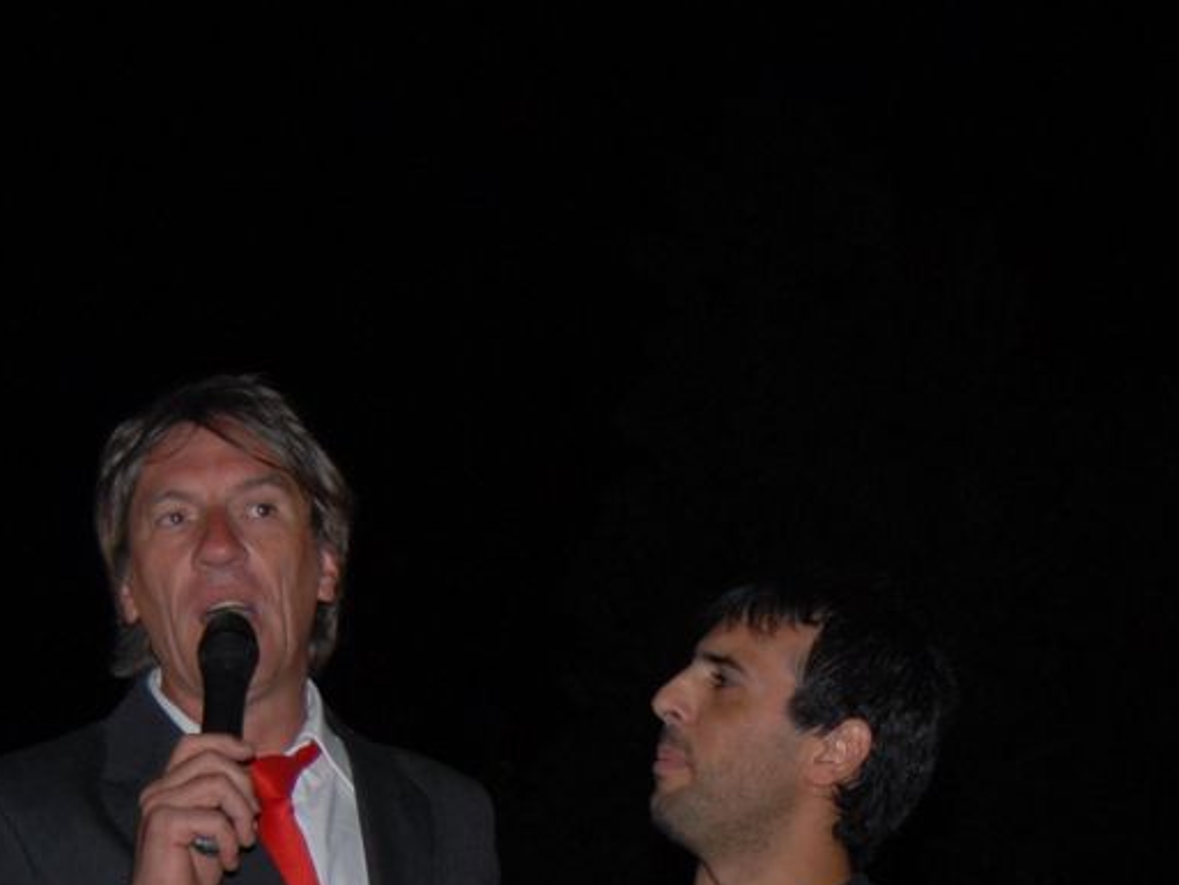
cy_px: 962
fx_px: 3679
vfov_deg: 13.5
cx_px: 648
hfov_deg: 18.2
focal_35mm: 108
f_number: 3.8
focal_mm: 24
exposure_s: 1/250
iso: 250
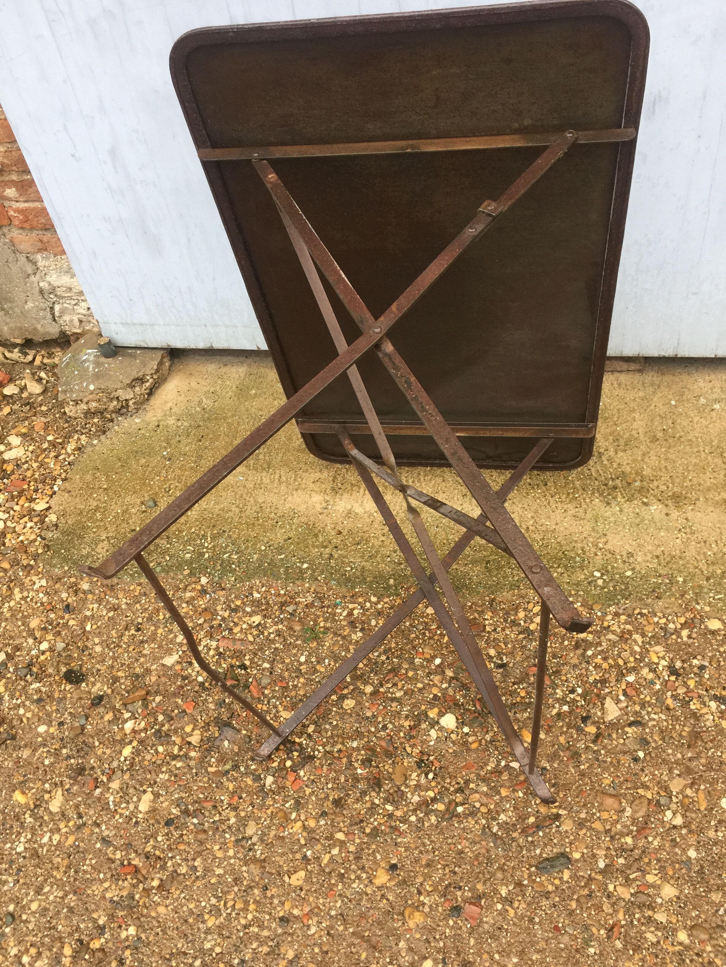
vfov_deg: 61.7
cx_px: 363
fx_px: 811
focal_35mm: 29
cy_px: 484
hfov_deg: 48.2
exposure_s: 1/33
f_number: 2.2
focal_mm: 4.15
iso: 32
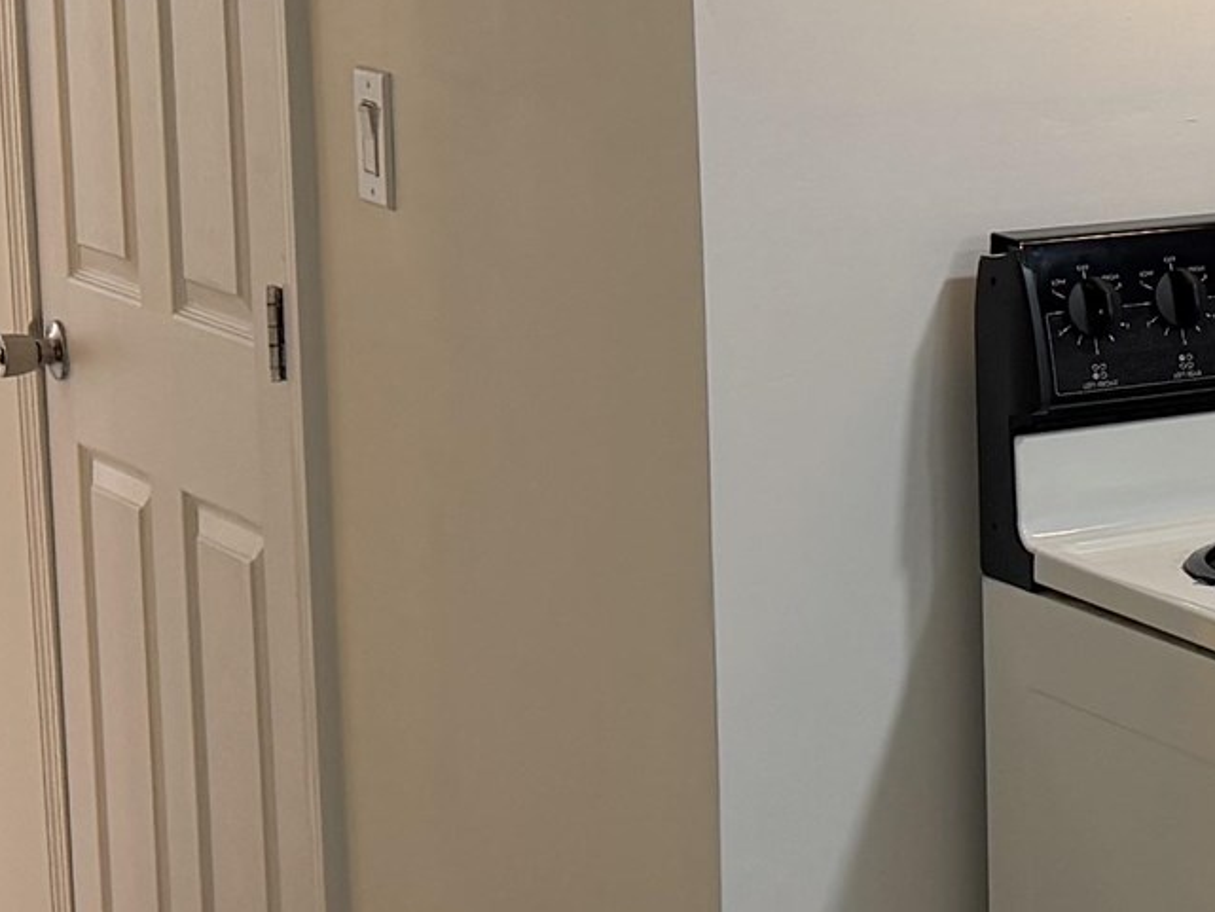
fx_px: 4037
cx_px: 1859
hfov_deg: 15.7
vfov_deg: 12.8
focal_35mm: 115
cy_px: 203
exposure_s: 1/136
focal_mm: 6.76
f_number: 1.78
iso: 160
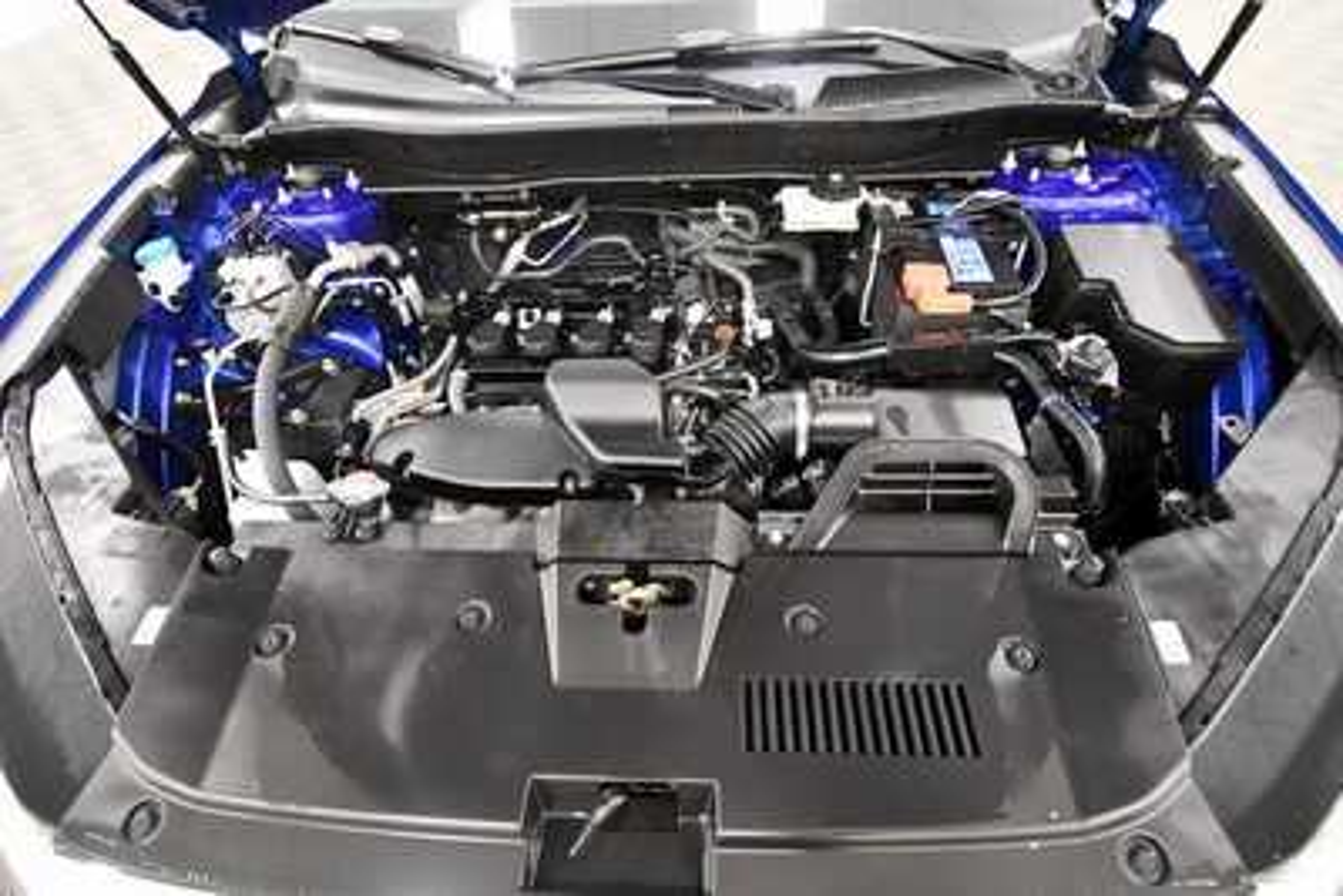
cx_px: 672
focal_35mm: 18
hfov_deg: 90.0
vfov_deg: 67.4
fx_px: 672
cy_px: 448
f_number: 4.8
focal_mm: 12
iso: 3200
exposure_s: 1/60
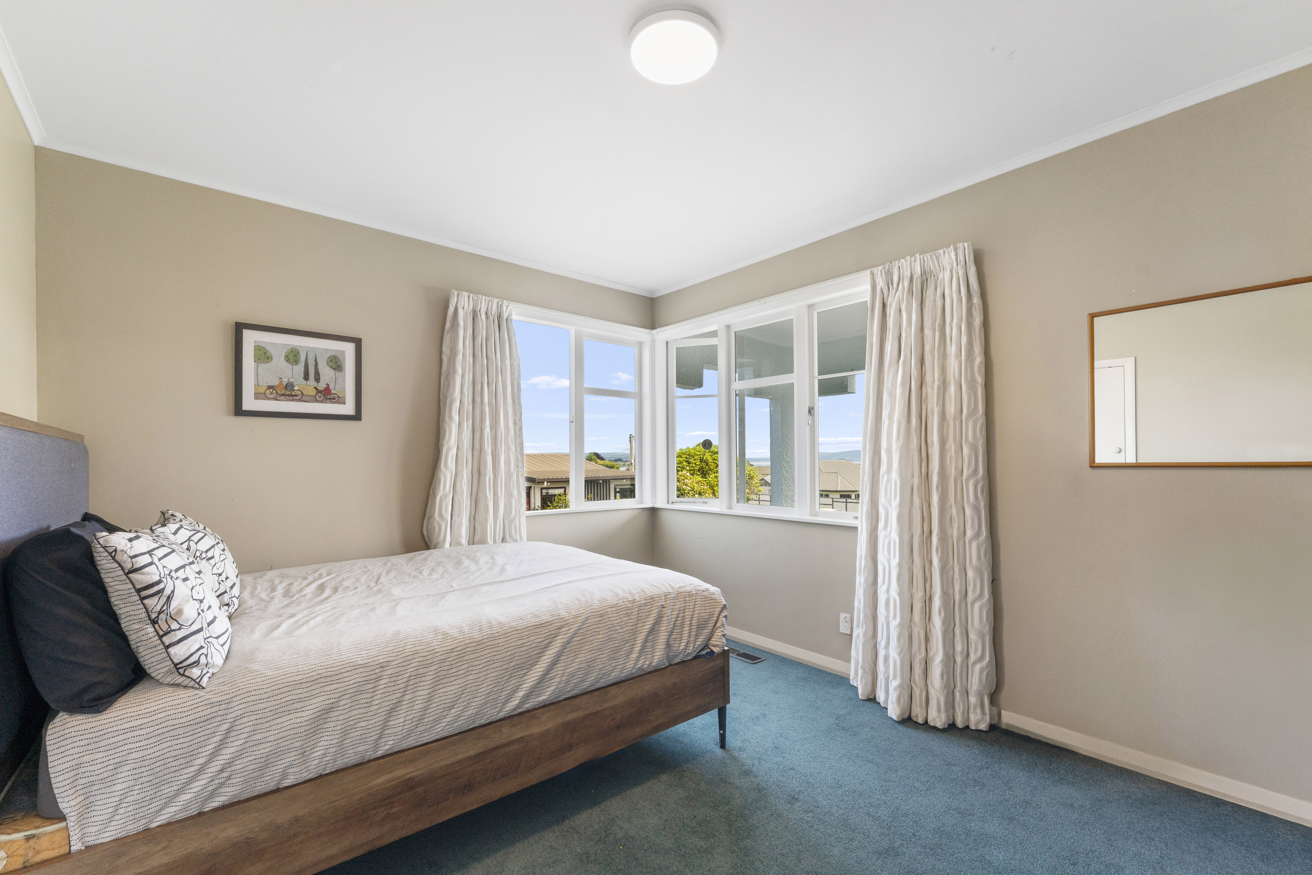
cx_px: 656
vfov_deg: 81.2
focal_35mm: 14
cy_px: 438
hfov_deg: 104.2
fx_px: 510
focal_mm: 14
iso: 640
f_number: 9
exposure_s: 1/60
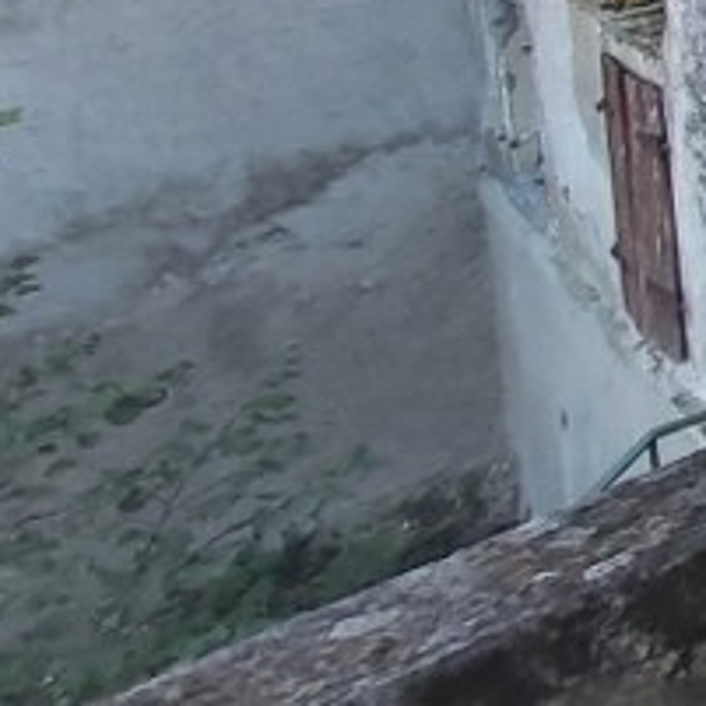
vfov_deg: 27.4
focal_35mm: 54
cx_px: 1781
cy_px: -165
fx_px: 1246
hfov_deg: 14.2
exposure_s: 1/124
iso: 40
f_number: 2.2
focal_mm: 1.42
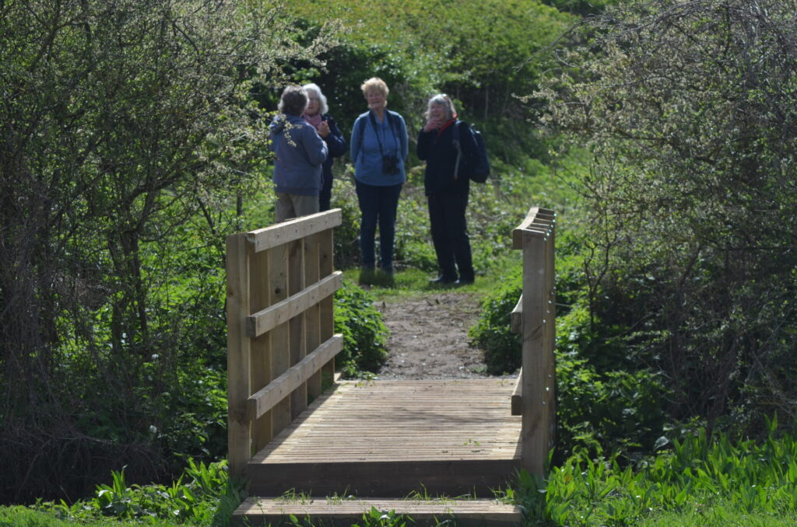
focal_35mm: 165
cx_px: 398
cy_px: 264
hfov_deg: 12.5
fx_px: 3645
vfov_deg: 8.3
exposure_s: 1/640
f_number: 6.3
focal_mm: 110
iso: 200
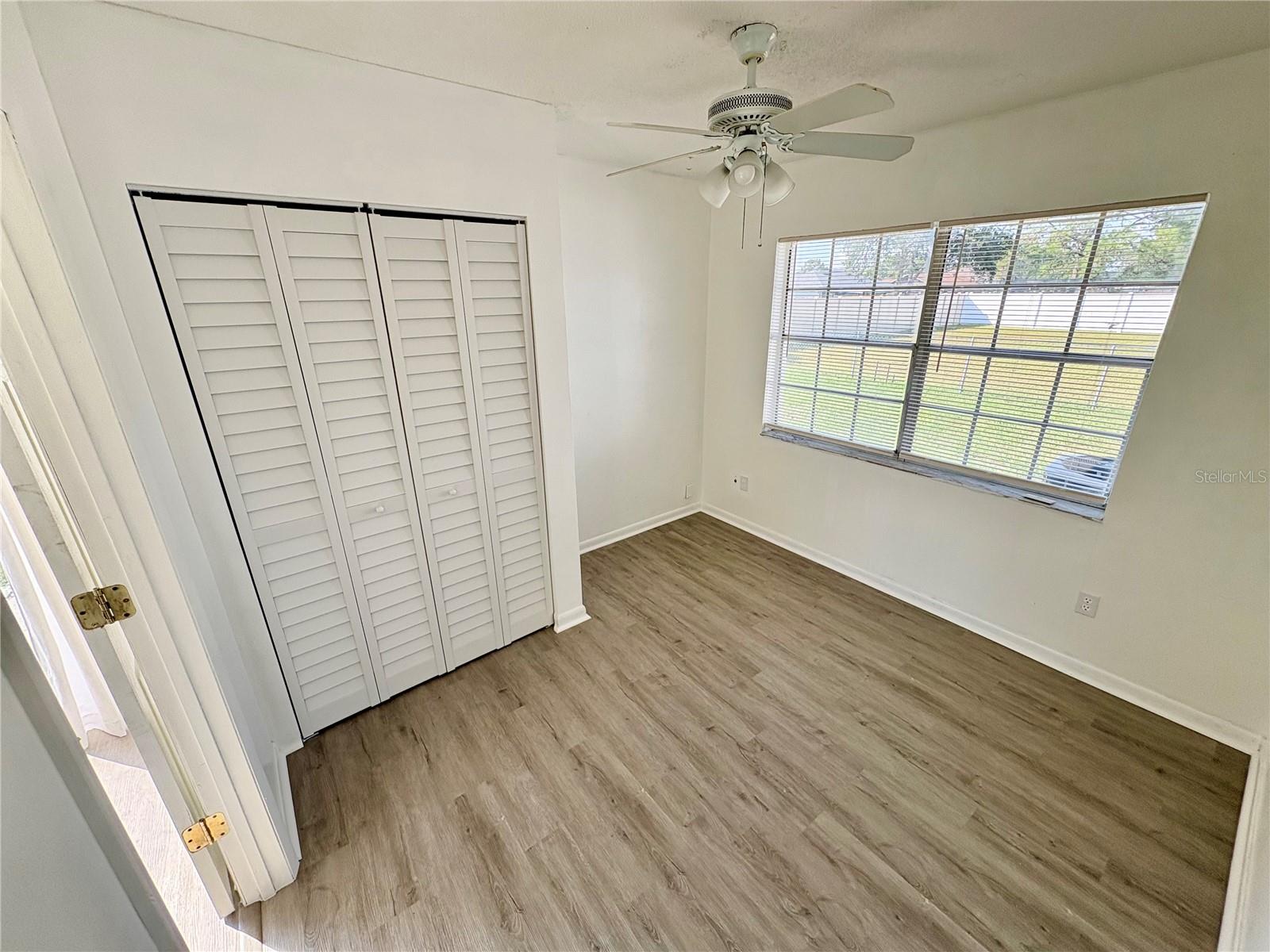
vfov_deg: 85.7
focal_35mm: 14
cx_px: 635
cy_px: 476
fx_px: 514
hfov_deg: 102.1
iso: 40
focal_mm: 2.22
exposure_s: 1/244
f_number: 2.2
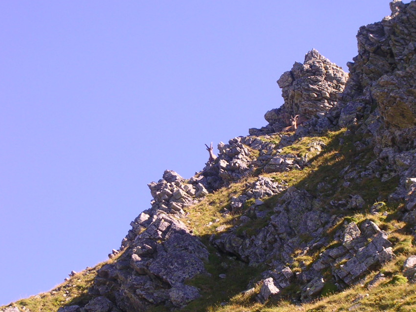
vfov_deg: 10.7
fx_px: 1659
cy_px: 150
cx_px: 223
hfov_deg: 14.3
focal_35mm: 138
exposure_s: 1/146
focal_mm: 17.4
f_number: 4.9
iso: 50
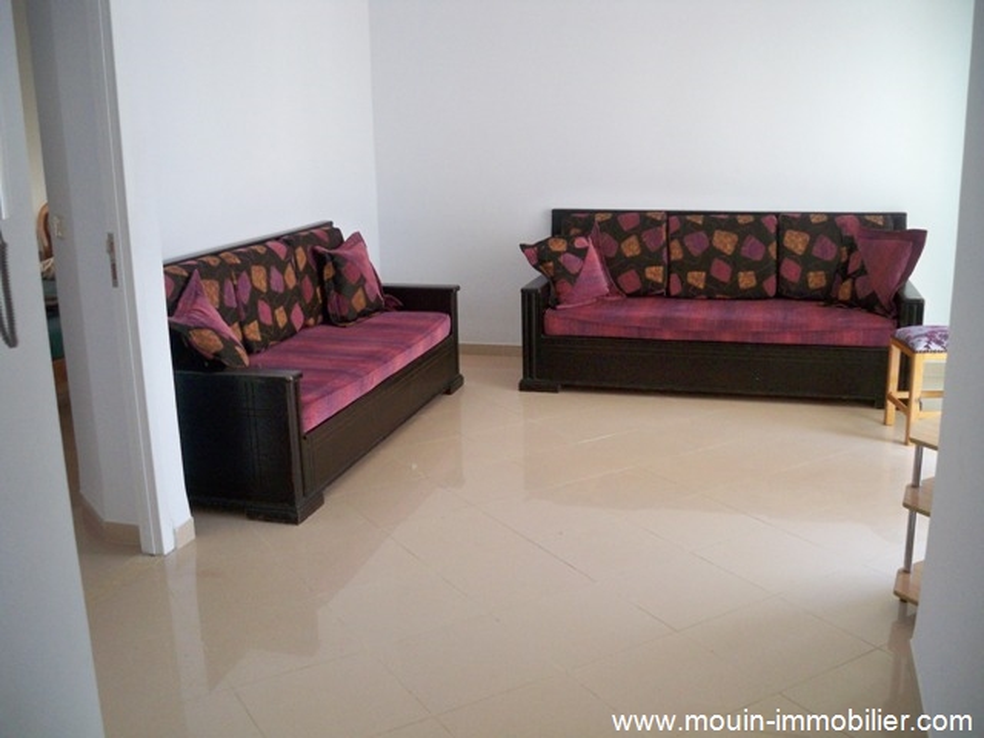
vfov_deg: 40.7
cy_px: 369
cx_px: 492
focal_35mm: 35
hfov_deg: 52.6
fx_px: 995
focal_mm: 6.3
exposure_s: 1/60
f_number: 3.1
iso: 200
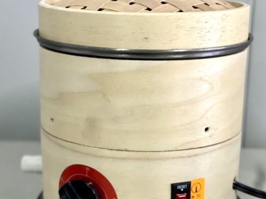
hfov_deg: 24.7
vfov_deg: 18.6
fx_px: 607
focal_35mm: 79
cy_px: 134
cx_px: 126
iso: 320
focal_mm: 6
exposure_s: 1/40
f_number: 2
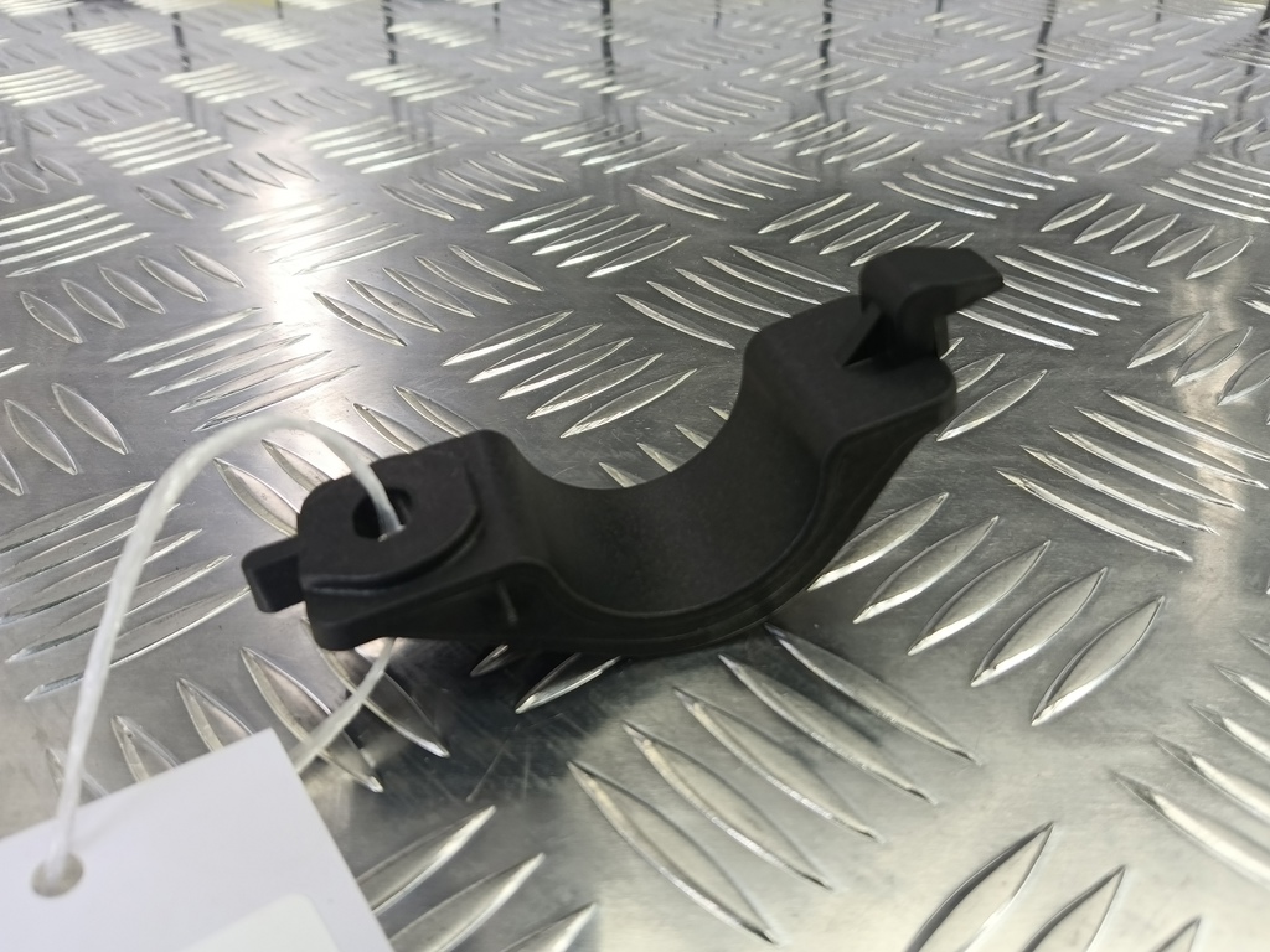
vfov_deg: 58.9
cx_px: 635
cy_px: 476
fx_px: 844
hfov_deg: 73.9
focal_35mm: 23
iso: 135
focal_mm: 4.11
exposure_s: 1/50
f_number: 1.6
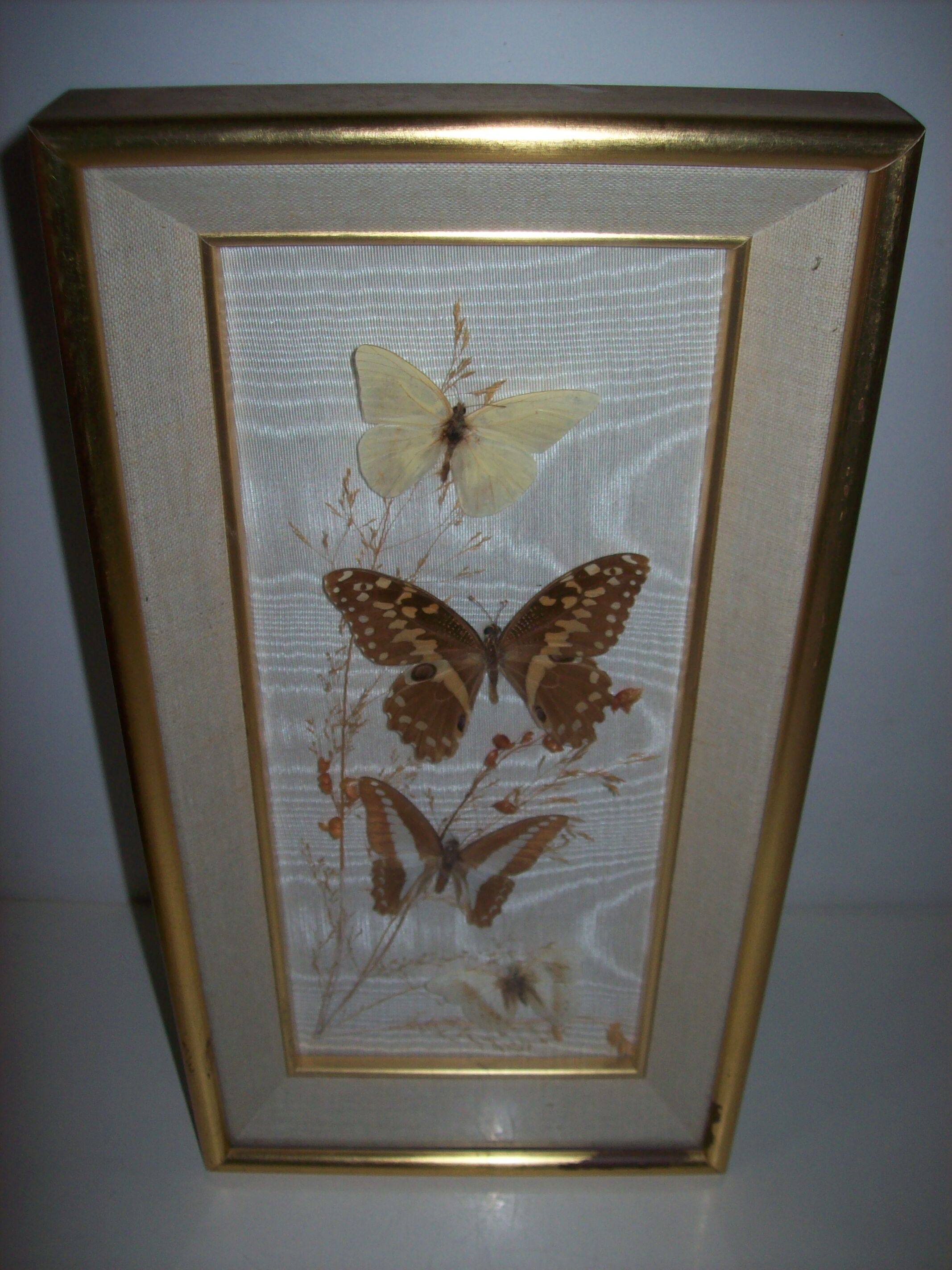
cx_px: 476
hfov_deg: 39.6
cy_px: 635
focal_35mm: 36
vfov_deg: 51.4
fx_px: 1321
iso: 80
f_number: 2.7
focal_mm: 6
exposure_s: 1/64
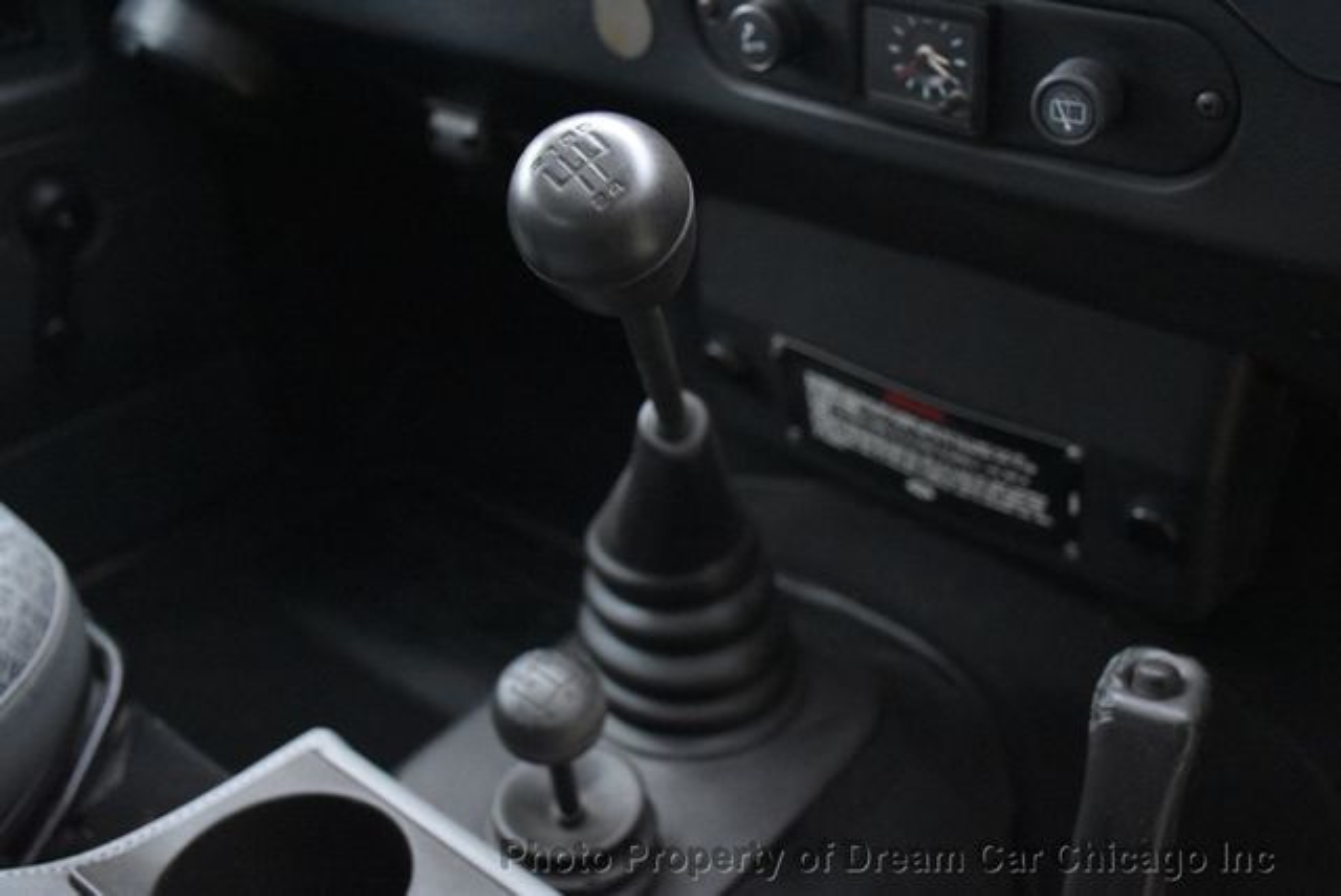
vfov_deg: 34.3
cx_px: 670
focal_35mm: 39
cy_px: 448
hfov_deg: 49.5
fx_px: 1454
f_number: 3.8
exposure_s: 1/60
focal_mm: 26
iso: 6400
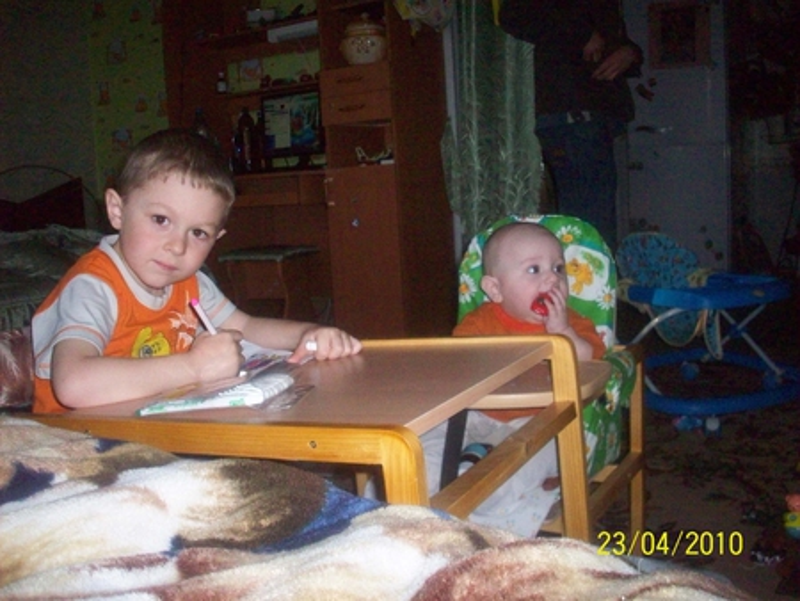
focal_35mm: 37
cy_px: 300
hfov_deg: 50.1
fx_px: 856
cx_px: 400
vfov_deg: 38.7
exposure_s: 1/512
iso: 400
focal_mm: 6.2
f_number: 2.8
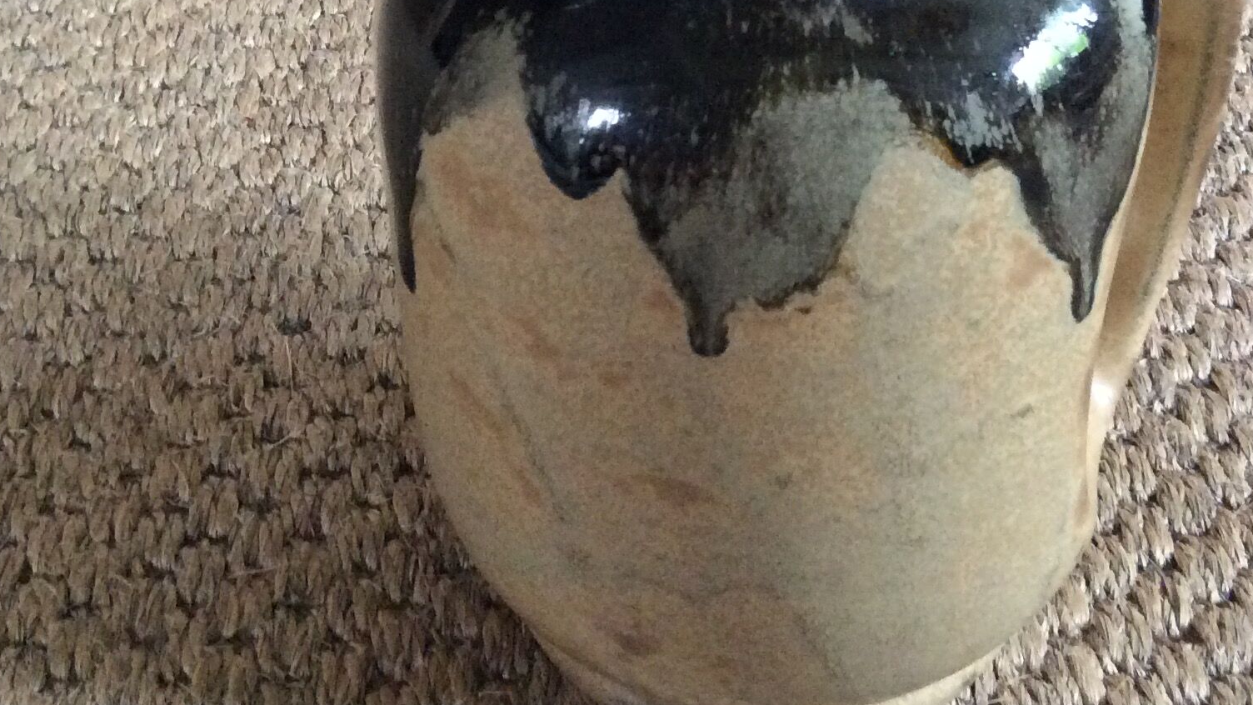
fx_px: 1993
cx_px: 739
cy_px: 89
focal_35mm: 60
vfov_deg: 19.7
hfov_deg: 34.8
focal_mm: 3.3
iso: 250
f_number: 2.4
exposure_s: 1/25
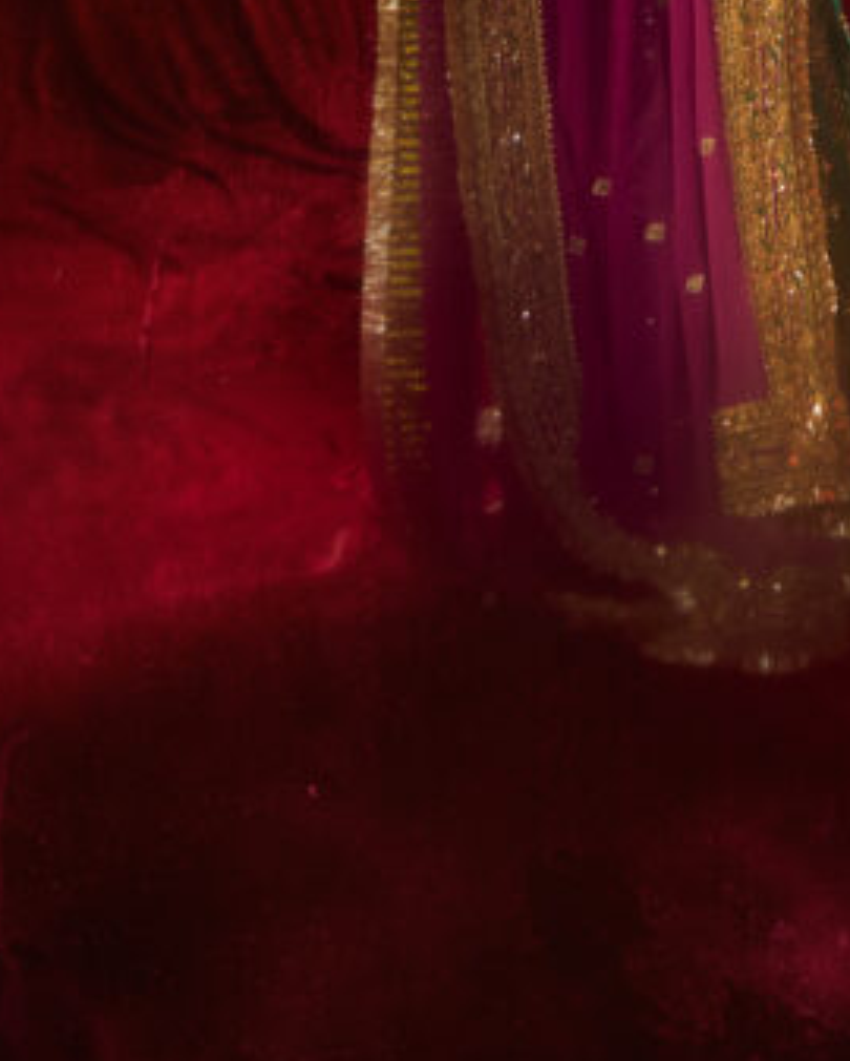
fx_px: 5906
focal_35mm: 188
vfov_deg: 9.9
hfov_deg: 8.1
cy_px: -542
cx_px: 1028
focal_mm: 66
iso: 400
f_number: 2.8
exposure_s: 1/30
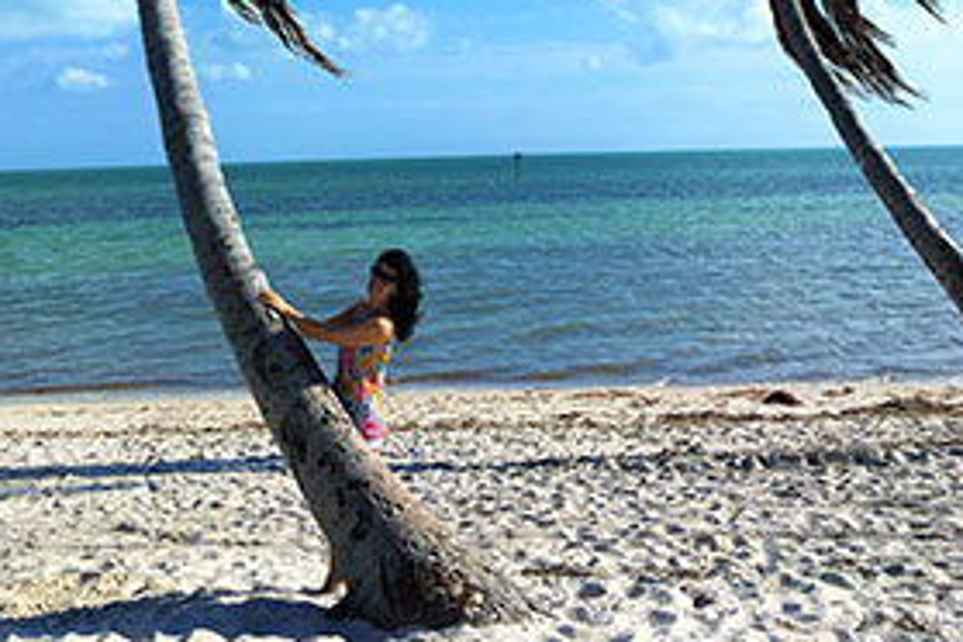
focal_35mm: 41
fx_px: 1097
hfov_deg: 47.4
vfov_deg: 30.3
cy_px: -2
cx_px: 487
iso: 25
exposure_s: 1/2331
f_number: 2.2
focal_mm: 4.15
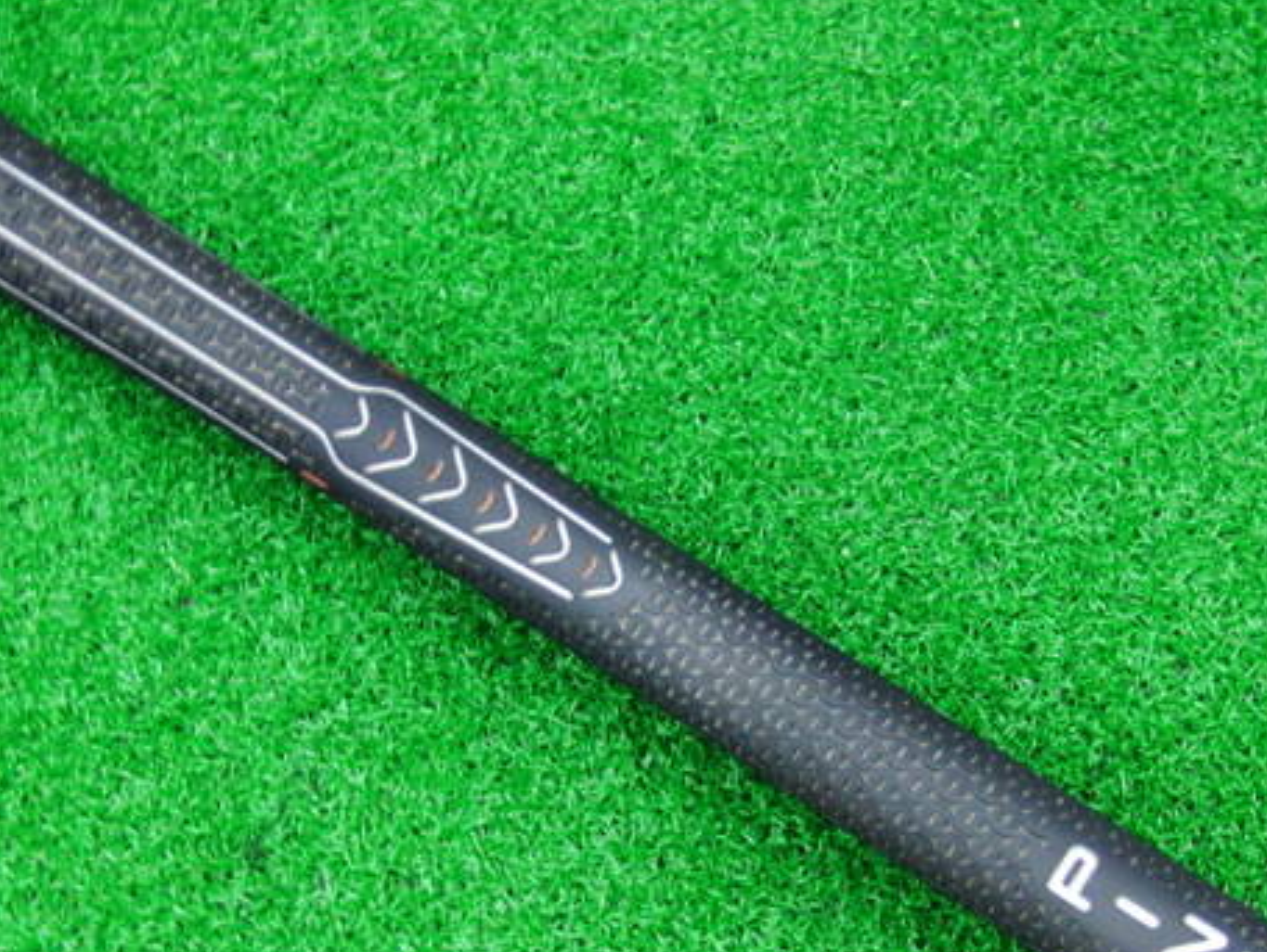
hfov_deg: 36.7
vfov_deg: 27.8
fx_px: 1905
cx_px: 707
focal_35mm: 52
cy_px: 657
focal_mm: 6.42
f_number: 3.6
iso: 400
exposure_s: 1/20
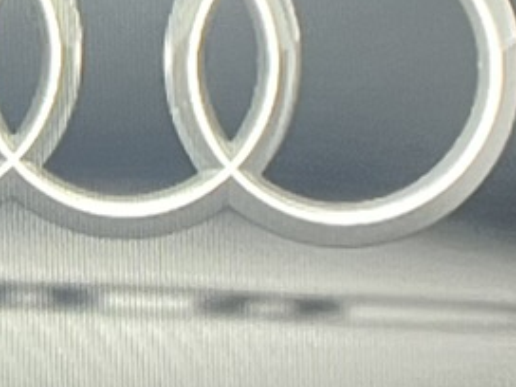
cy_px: -169
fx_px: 2922
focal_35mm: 196
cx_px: 129
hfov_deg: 10.1
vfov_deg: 7.5
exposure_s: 1/33
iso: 500
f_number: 1.5
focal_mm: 5.7
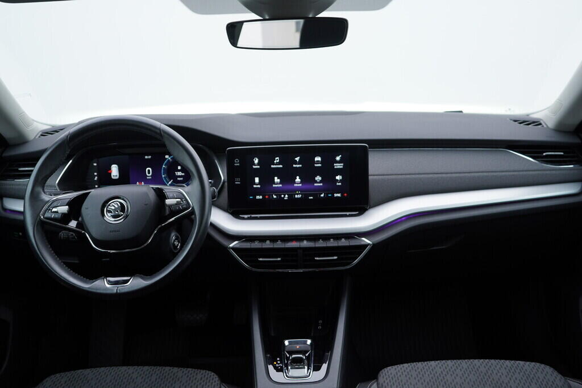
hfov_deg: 53.1
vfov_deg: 36.9
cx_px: 291
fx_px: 582
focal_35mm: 36
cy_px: 194
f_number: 3.2
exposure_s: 1/50
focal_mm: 24
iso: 125
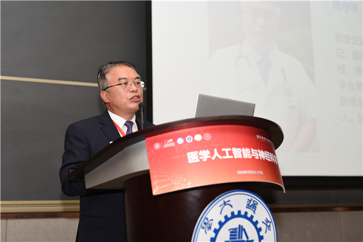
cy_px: 121
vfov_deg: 27.0
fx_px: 504
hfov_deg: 39.6
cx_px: 182
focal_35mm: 50
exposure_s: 1/200
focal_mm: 50
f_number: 2.2
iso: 100
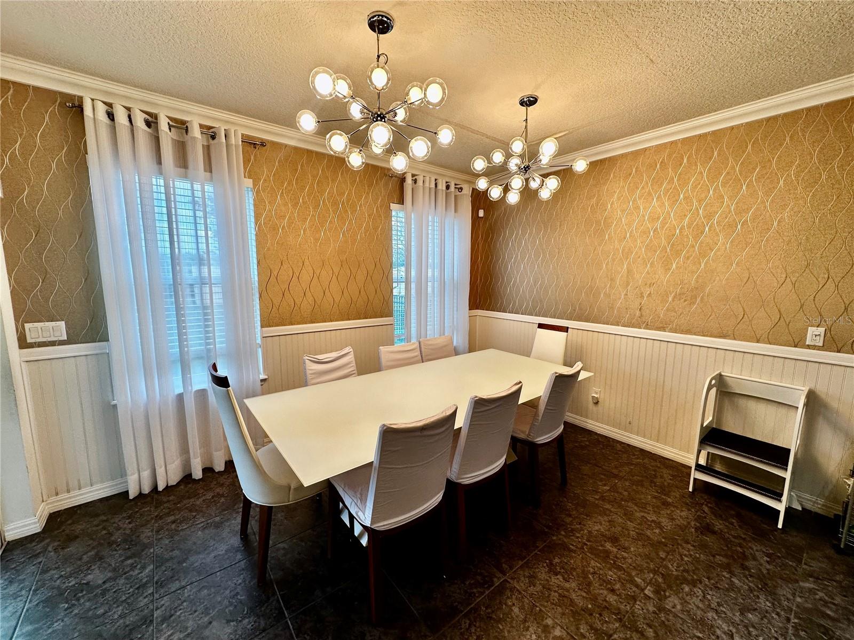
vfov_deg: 85.7
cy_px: 320
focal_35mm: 14
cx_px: 427
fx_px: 345
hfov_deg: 102.1
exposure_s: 1/120
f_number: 2.2
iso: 80
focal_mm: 2.22
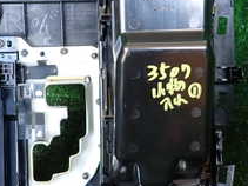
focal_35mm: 71
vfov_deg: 20.5
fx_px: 508
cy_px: 40
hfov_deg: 27.4
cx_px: 112
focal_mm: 4.5
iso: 200
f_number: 2
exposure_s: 1/50
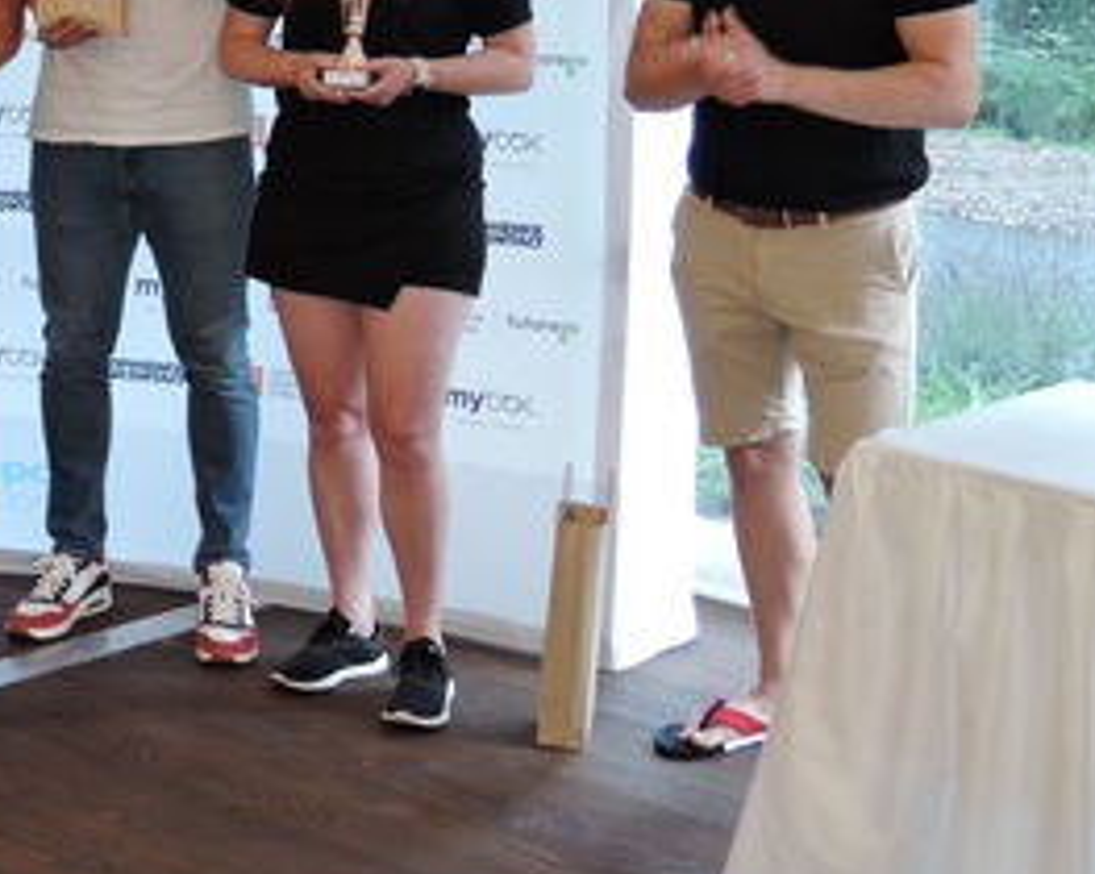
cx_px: -33
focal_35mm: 81
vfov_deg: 18.7
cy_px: 114
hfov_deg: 22.5
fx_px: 2623
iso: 250
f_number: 3.2
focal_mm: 8.6
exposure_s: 1/40
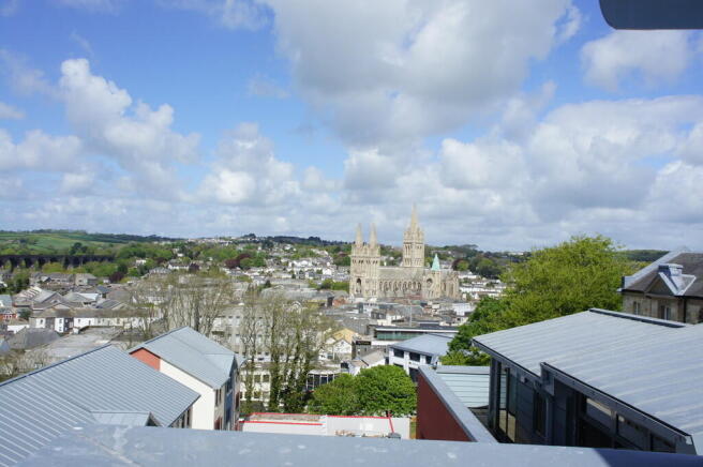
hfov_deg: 55.2
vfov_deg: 38.3
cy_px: 234
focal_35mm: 34
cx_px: 352
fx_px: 673
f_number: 11
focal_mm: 23
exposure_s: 1/320
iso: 200
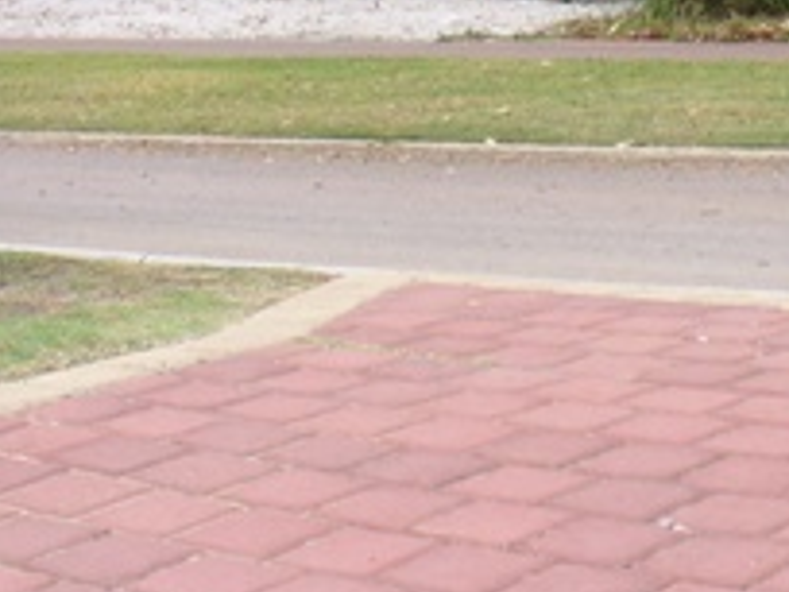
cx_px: 615
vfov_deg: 12.5
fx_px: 2644
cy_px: -120
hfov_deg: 16.9
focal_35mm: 116
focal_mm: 6.1
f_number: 5.6
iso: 80
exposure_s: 1/160
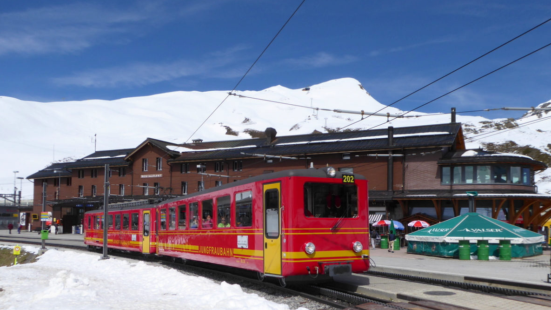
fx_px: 467
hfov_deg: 61.0
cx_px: 276
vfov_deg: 36.3
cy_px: 207
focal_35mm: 32
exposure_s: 1/1600
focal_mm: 5
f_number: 3.5
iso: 80
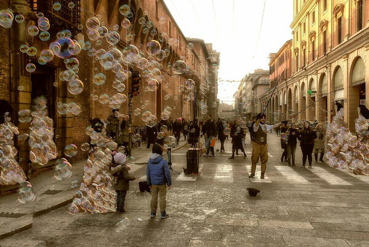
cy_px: 124
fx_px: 385
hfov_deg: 51.2
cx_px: 184
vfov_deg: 35.6
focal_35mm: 38
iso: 400
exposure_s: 1/250
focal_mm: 25
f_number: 6.3
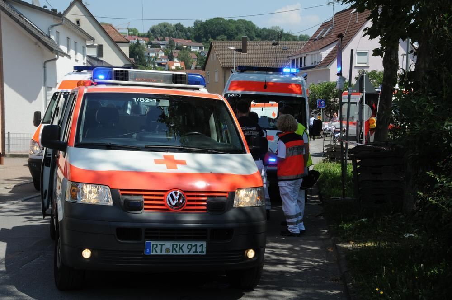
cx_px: 226
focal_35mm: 63
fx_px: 790
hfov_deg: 31.9
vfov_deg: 21.5
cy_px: 150
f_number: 13
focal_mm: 42
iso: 500
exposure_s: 1/640
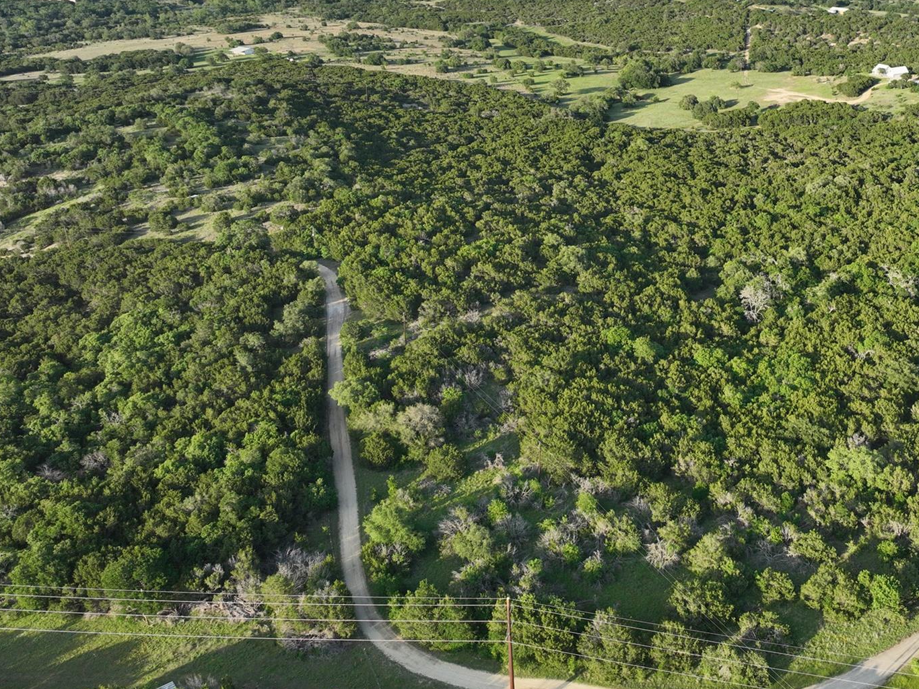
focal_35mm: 36
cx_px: 653
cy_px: 244
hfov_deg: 49.9
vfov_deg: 39.3
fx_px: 955
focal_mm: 12.29
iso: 170
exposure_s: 1/1000
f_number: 2.8
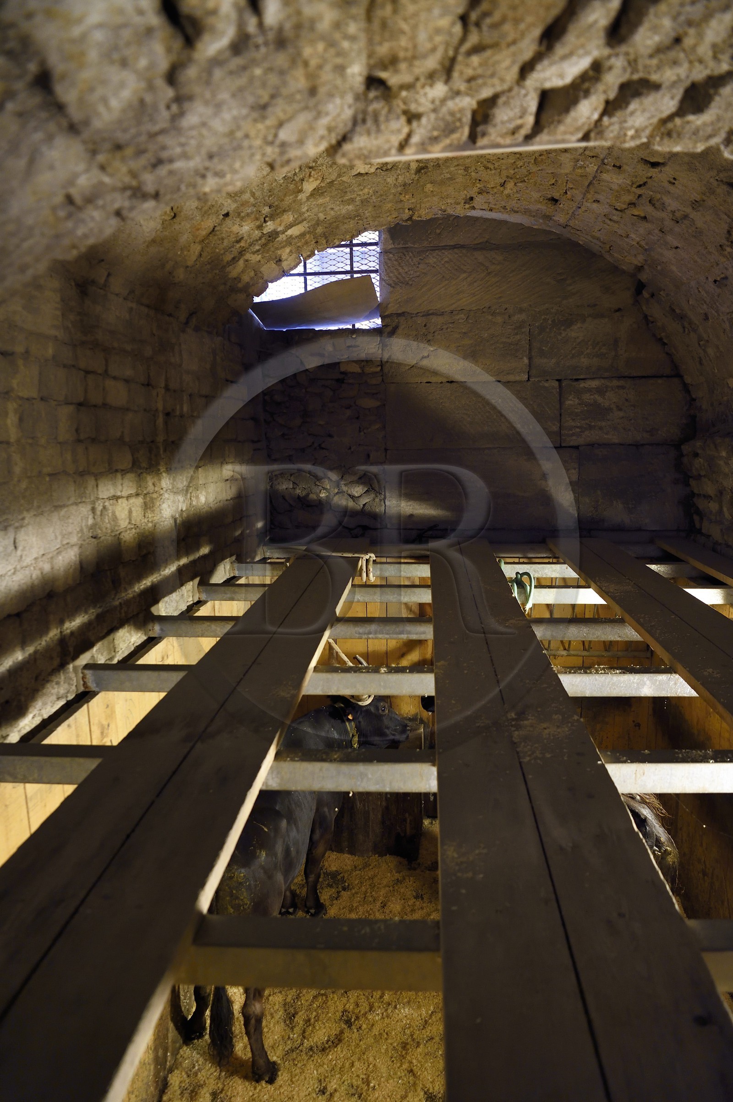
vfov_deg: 73.8
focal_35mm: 24
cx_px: 366
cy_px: 551
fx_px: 734
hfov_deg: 53.1
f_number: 4
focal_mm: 24
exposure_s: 1/10
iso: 1600
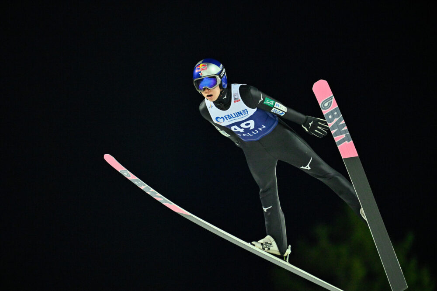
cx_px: 218
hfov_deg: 5.2
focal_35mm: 400
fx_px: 4854
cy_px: 146
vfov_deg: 3.4
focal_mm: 400
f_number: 2.8
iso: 3200
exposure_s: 1/2000
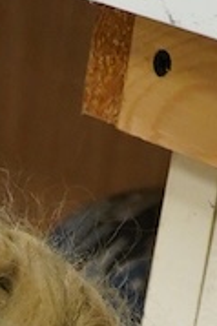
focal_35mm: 283
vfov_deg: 6.7
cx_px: -164
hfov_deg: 4.8
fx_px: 2564
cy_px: 906
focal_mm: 30
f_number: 3.5
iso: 2000
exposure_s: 1/320
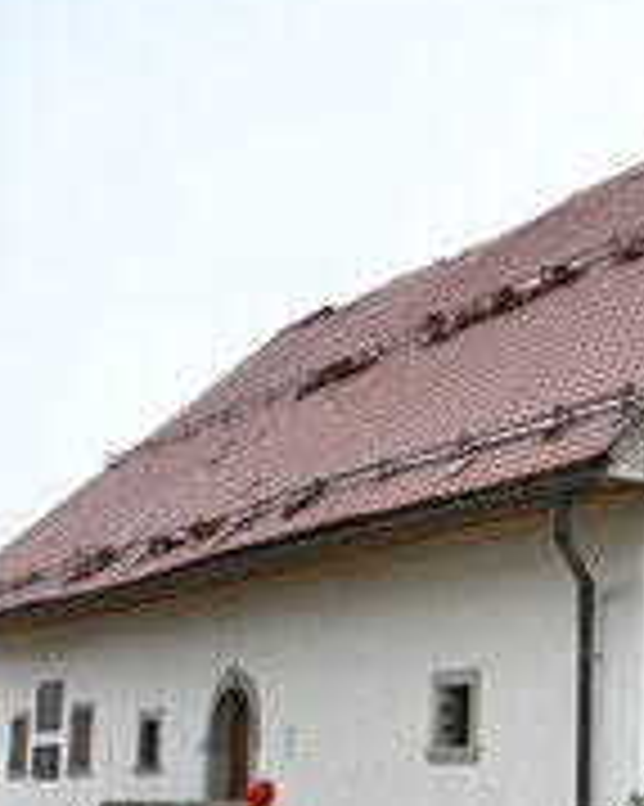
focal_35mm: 76
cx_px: 653
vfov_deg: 24.7
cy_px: 646
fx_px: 1812
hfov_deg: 19.5
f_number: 4
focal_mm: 29
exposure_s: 1/500
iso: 160
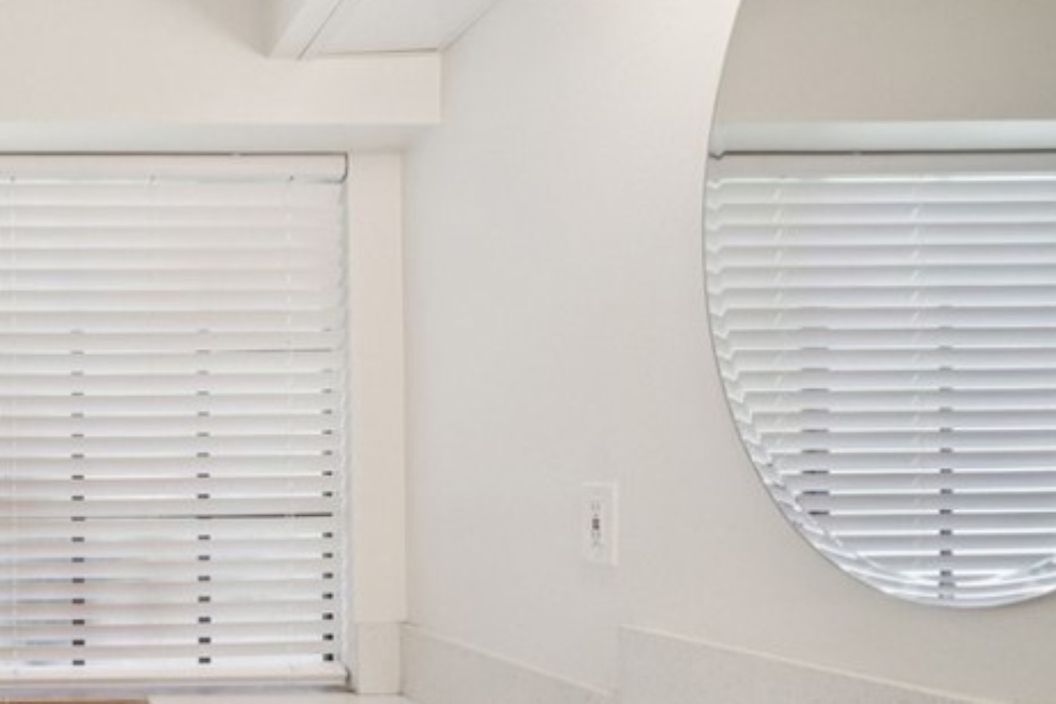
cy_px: 489
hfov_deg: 49.2
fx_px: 909
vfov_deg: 41.6
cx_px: -2
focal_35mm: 31
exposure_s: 1/40
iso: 400
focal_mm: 9
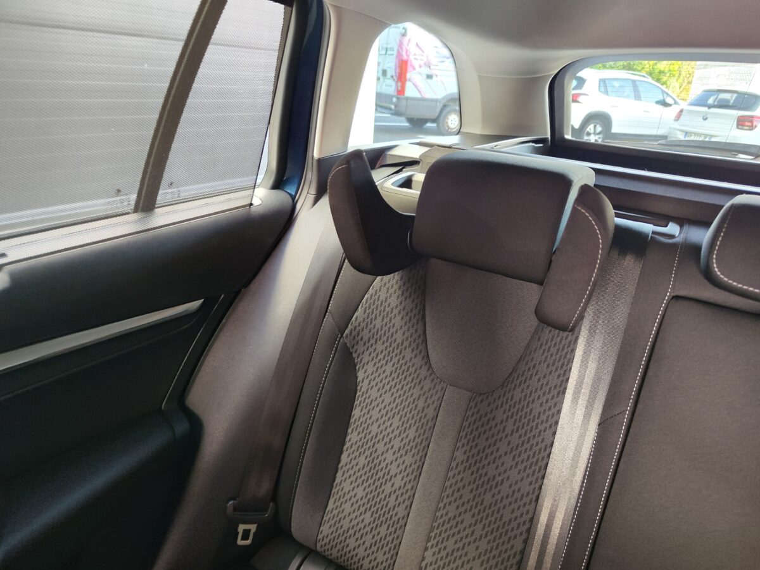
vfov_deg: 58.9
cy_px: 285
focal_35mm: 23
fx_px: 505
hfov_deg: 73.9
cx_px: 380
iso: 591
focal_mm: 7.01
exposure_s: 1/33.3
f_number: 1.69
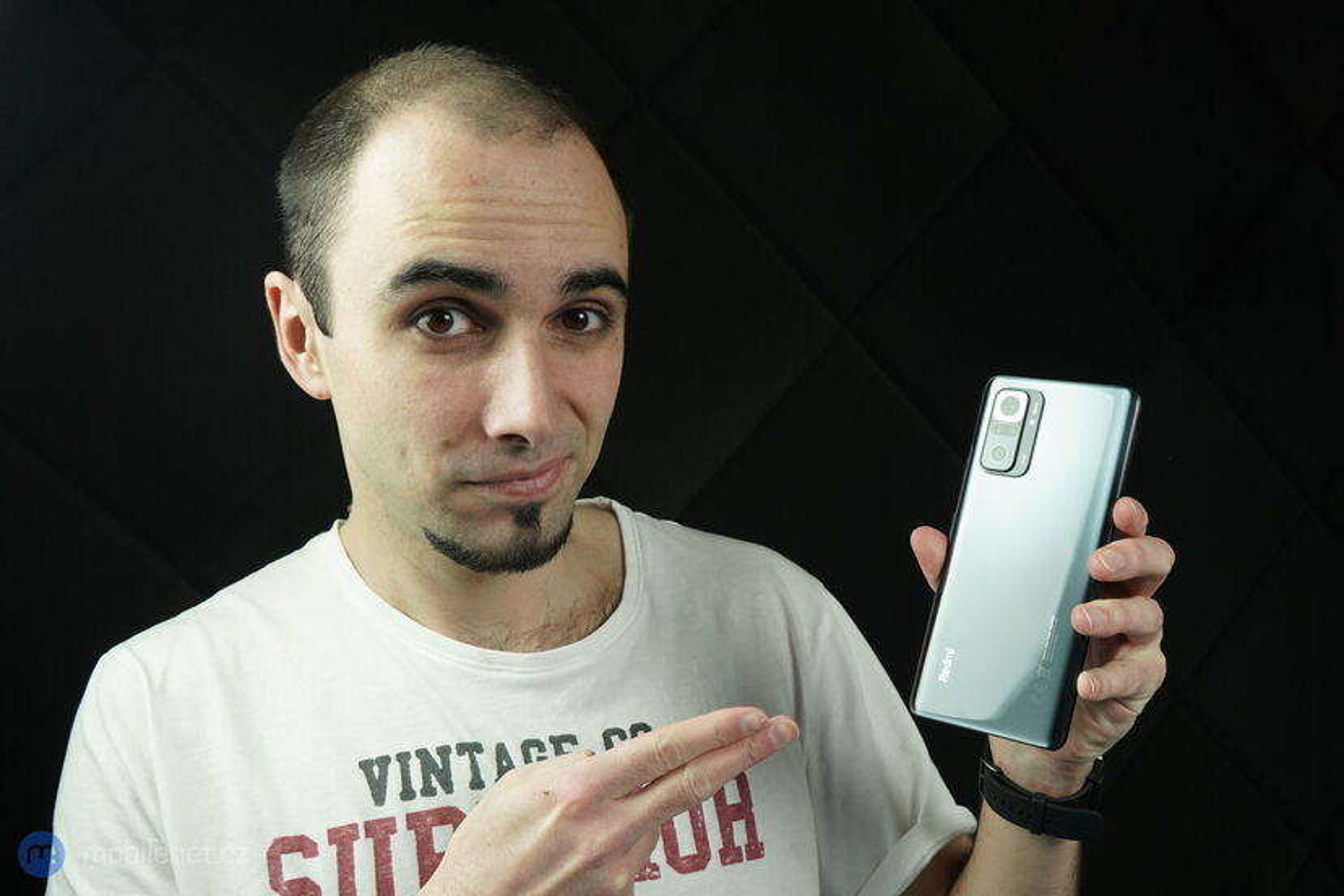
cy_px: 448
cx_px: 672
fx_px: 1083
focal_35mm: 29
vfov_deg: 45.0
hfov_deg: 63.7
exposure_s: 1/200
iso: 2500
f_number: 8
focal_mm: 29
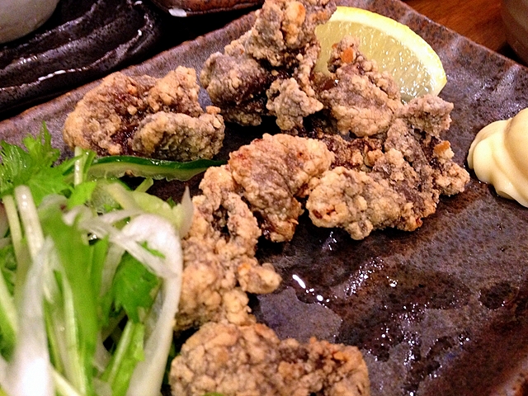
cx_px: 264
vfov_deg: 40.7
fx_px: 534
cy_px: 198
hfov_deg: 52.6
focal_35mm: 35
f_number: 2.4
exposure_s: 1/20
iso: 320
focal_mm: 4.28
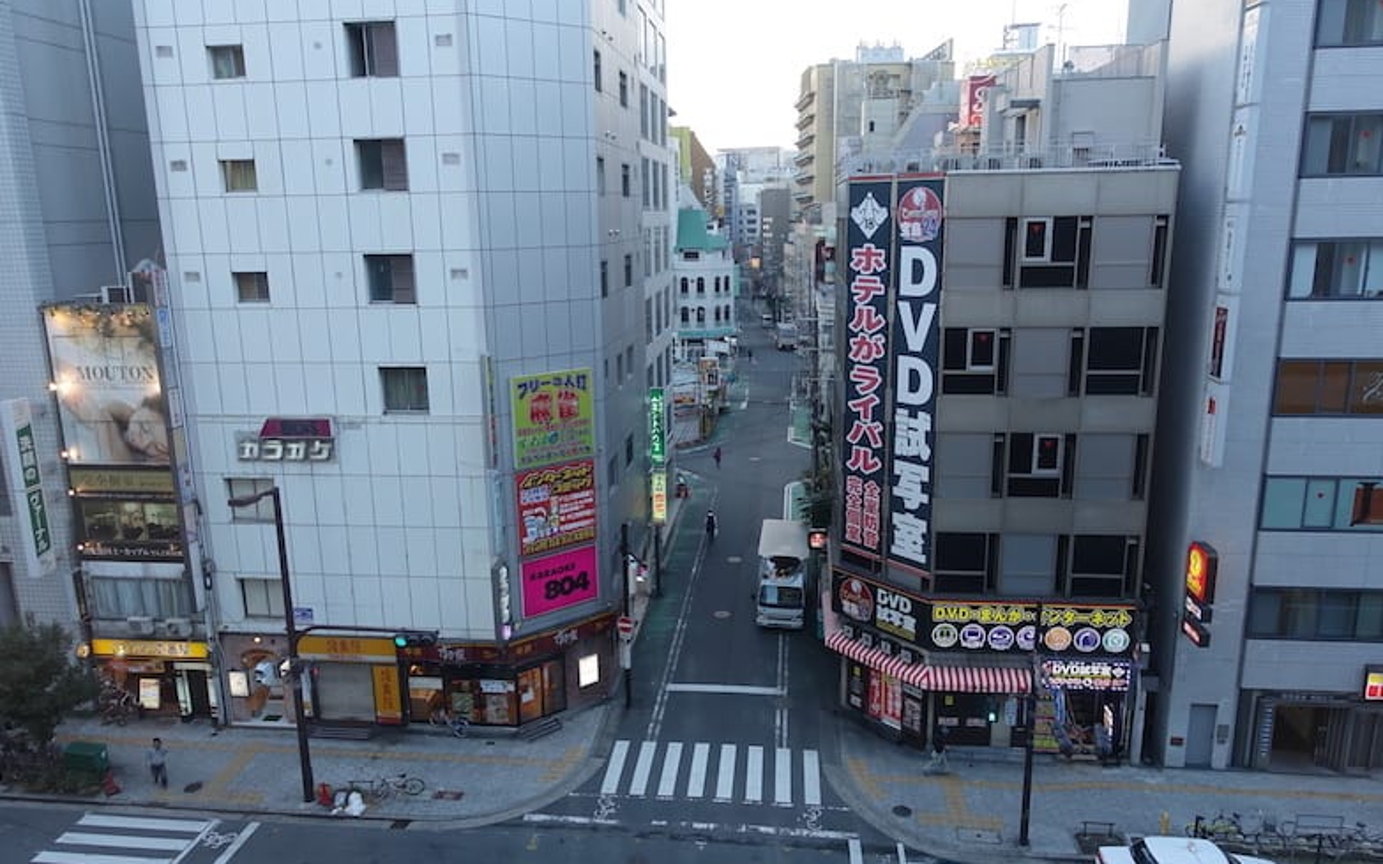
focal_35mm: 25
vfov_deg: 49.3
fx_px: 942
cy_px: 432
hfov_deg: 72.6
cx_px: 678
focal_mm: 8.8
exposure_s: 1/60
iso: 125
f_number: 2.8
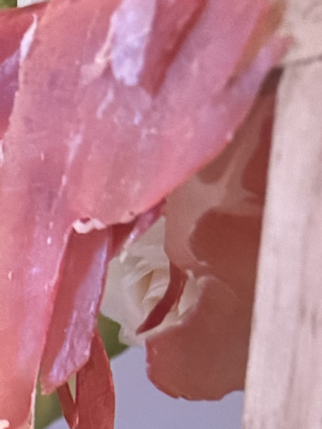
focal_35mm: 122
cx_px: -458
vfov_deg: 13.1
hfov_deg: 10.4
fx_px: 1513
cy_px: 948
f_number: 1.78
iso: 800
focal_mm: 6.76
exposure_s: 1/60
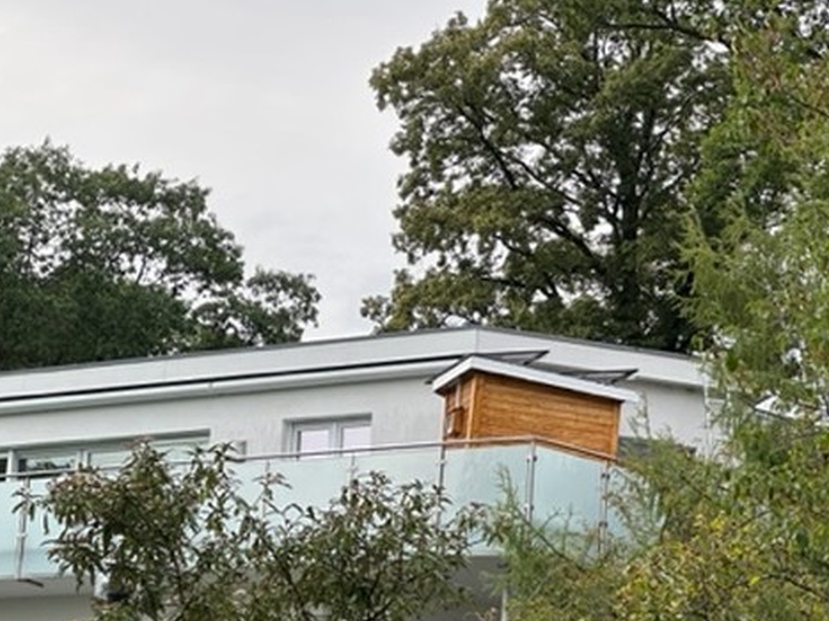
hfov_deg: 14.9
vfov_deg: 11.2
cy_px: 406
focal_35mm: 132
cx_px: 403
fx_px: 3160
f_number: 2.8
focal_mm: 9
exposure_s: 1/139
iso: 32
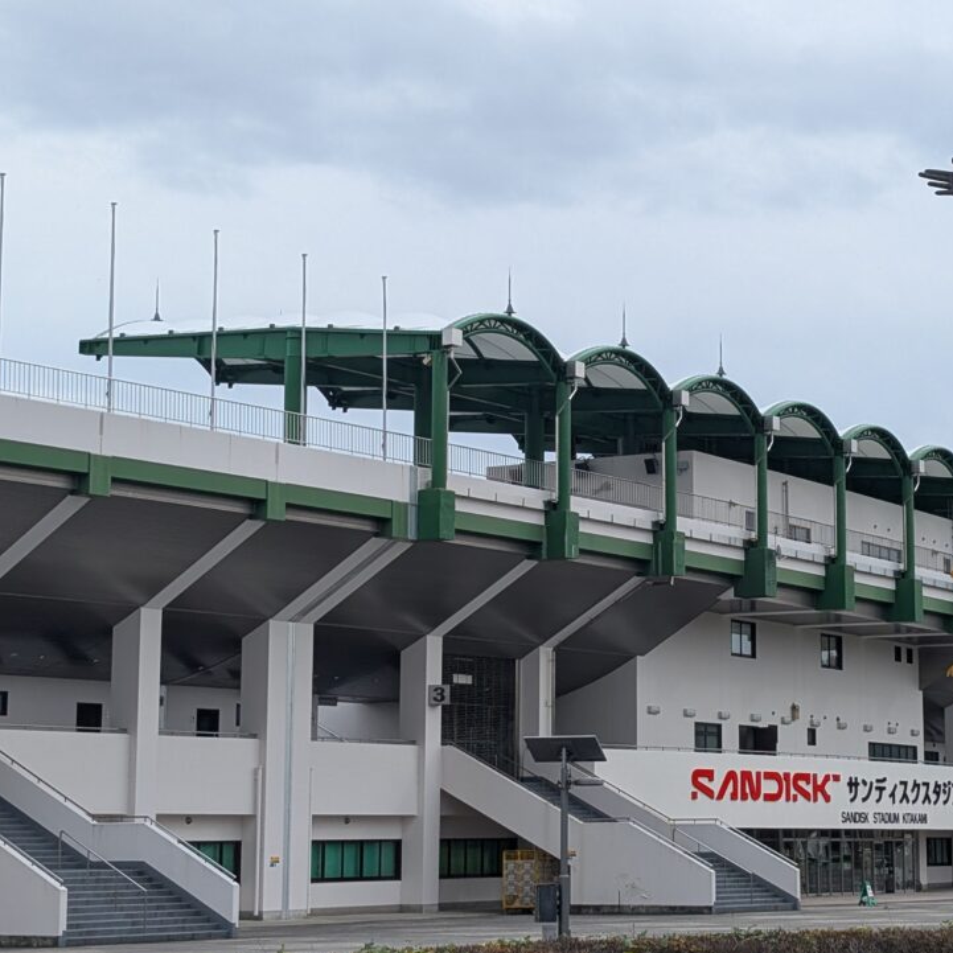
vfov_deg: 22.5
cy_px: 426
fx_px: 2398
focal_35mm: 77
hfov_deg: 22.3
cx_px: 687
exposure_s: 1/695
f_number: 1.68
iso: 27
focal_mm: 6.9
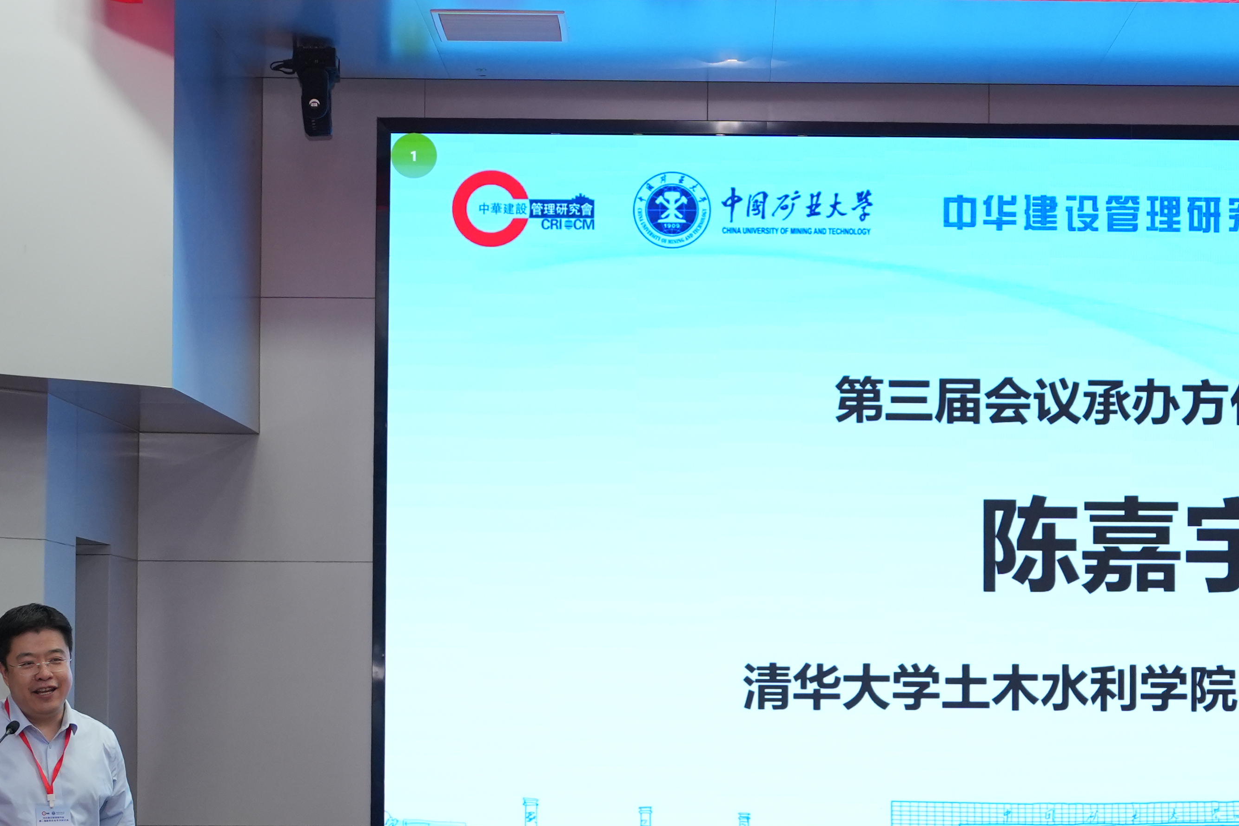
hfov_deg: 24.4
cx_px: 766
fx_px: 2857
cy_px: 631
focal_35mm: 83
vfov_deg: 16.4
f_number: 2.8
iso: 1000
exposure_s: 1/400
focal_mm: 32
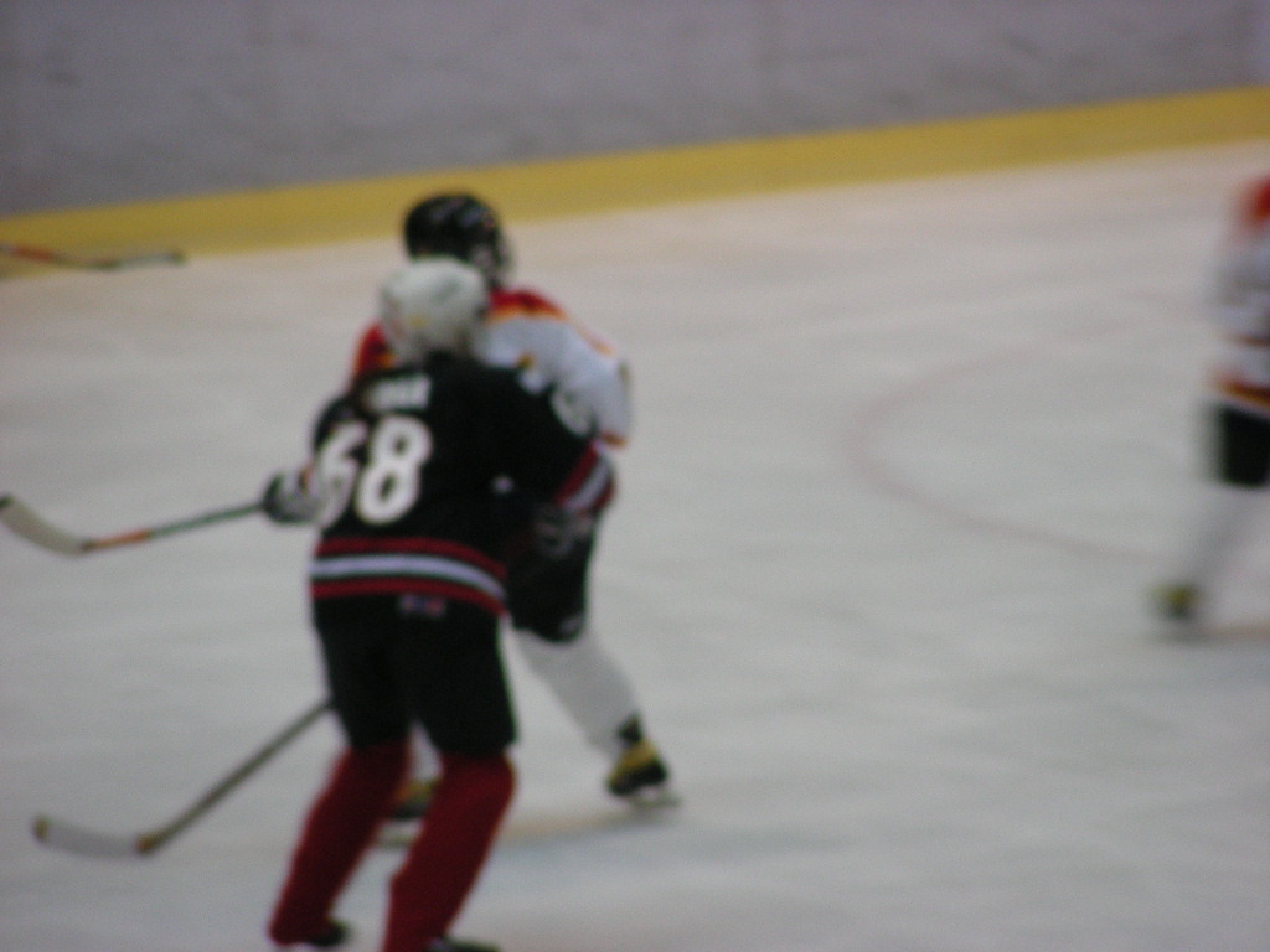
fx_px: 13942
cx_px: 635
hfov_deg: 5.2
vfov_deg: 3.9
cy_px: 476
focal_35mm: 380
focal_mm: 63.3
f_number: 3.5
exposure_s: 1/59.8
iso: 177
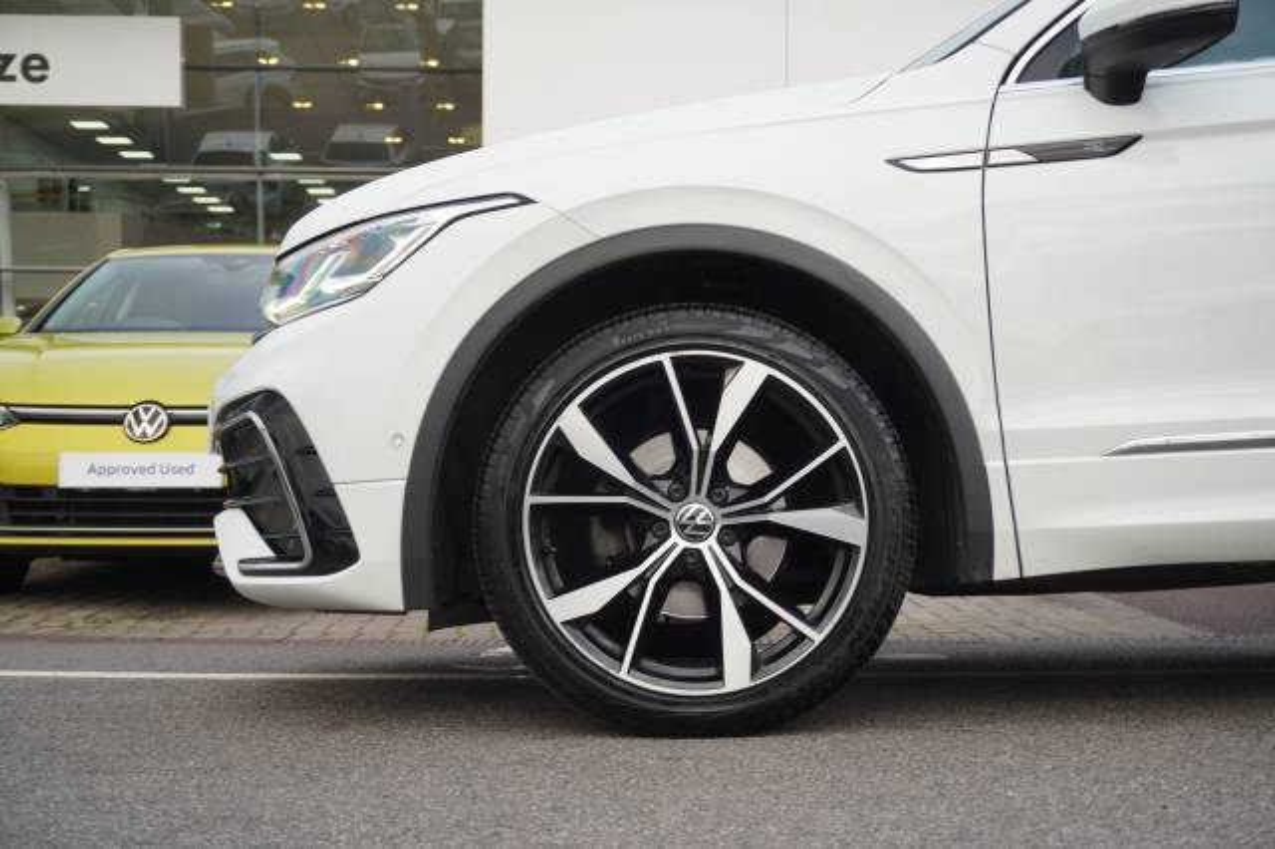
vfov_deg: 27.2
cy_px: 424
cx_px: 638
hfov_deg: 40.0
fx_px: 1752
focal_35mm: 50
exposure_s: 1/60
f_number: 5
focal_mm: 33
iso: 125
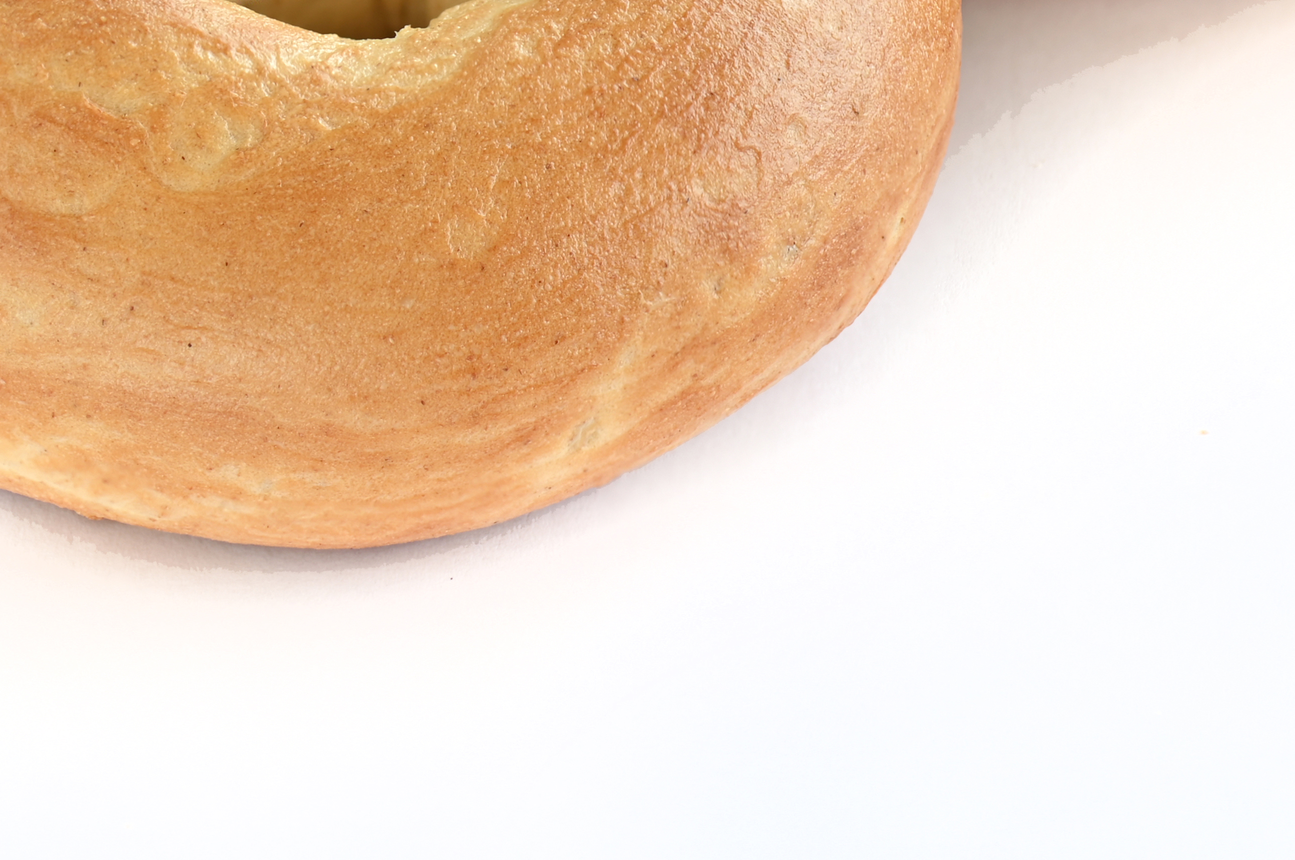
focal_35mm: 247
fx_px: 8874
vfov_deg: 5.5
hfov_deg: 8.3
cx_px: 913
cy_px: -94
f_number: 4.5
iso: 50
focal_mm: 105
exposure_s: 1/13
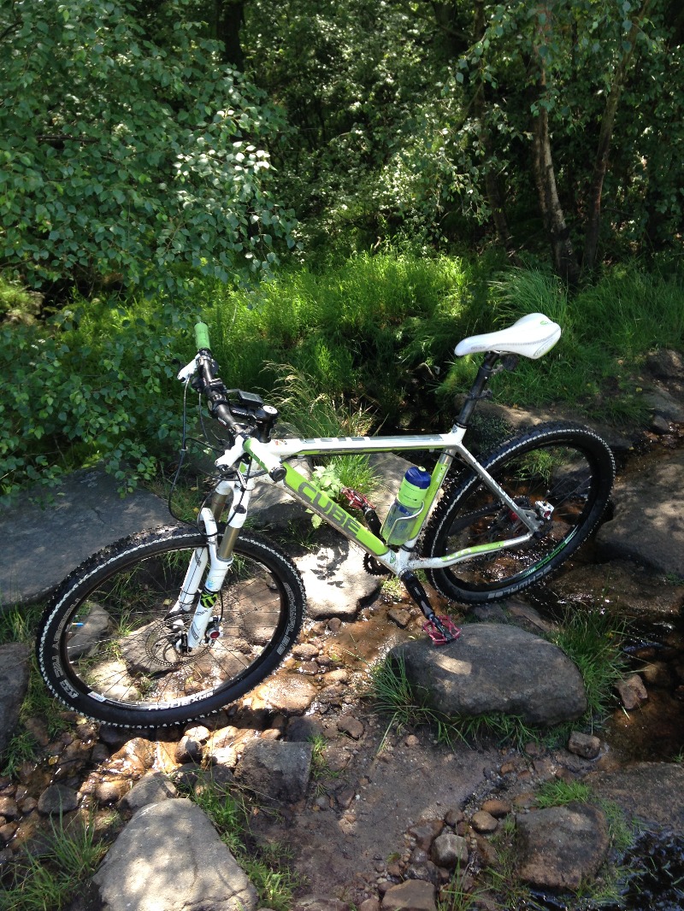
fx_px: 869
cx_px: 342
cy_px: 456
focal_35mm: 33
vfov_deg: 55.3
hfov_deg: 43.0
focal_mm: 4.12
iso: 50
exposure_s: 1/120
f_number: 2.4
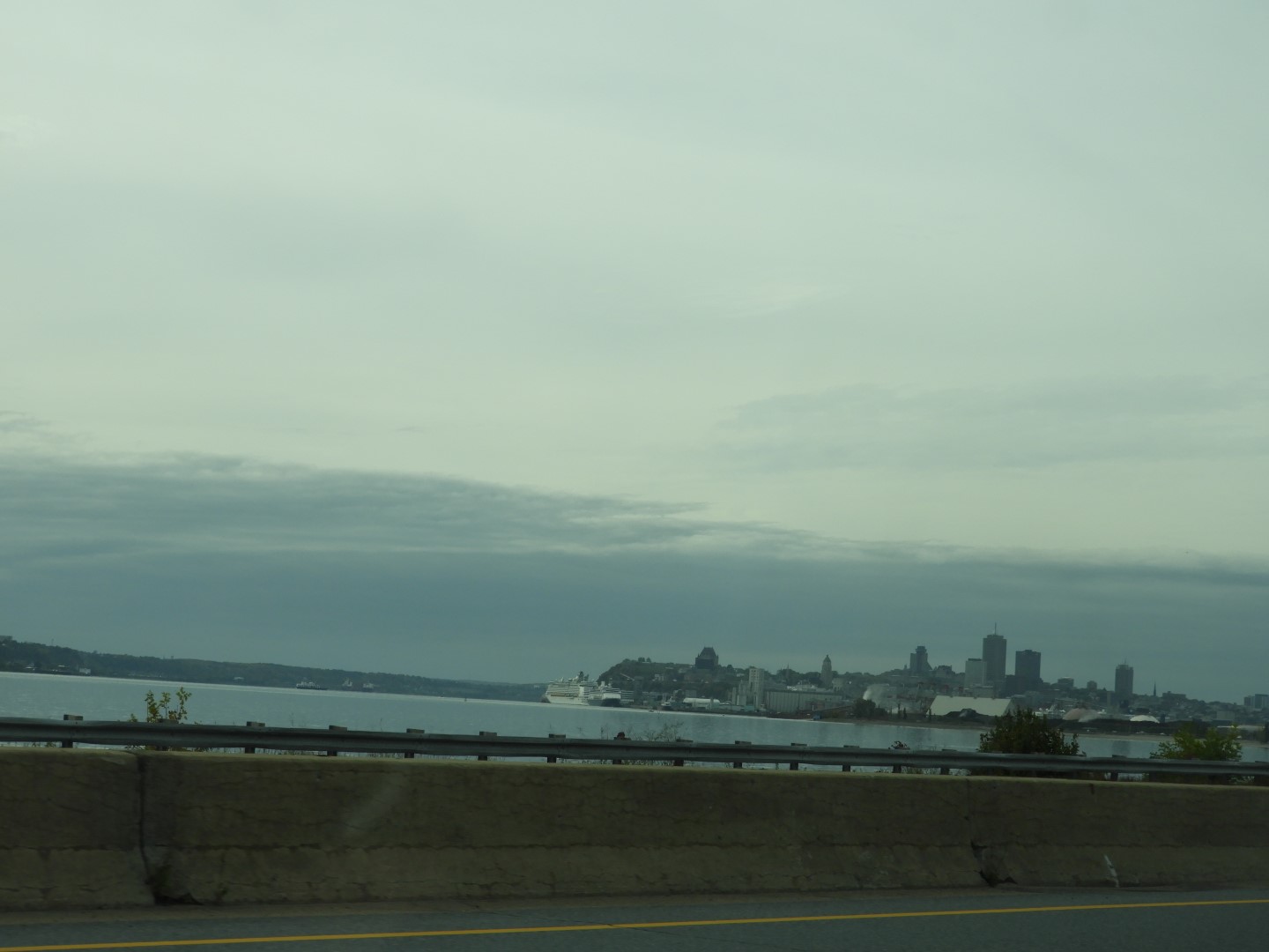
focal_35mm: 70
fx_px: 2566
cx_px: 634
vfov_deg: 21.0
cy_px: 476
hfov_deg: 27.8
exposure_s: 1/1000
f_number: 4.5
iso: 100
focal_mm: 12.5
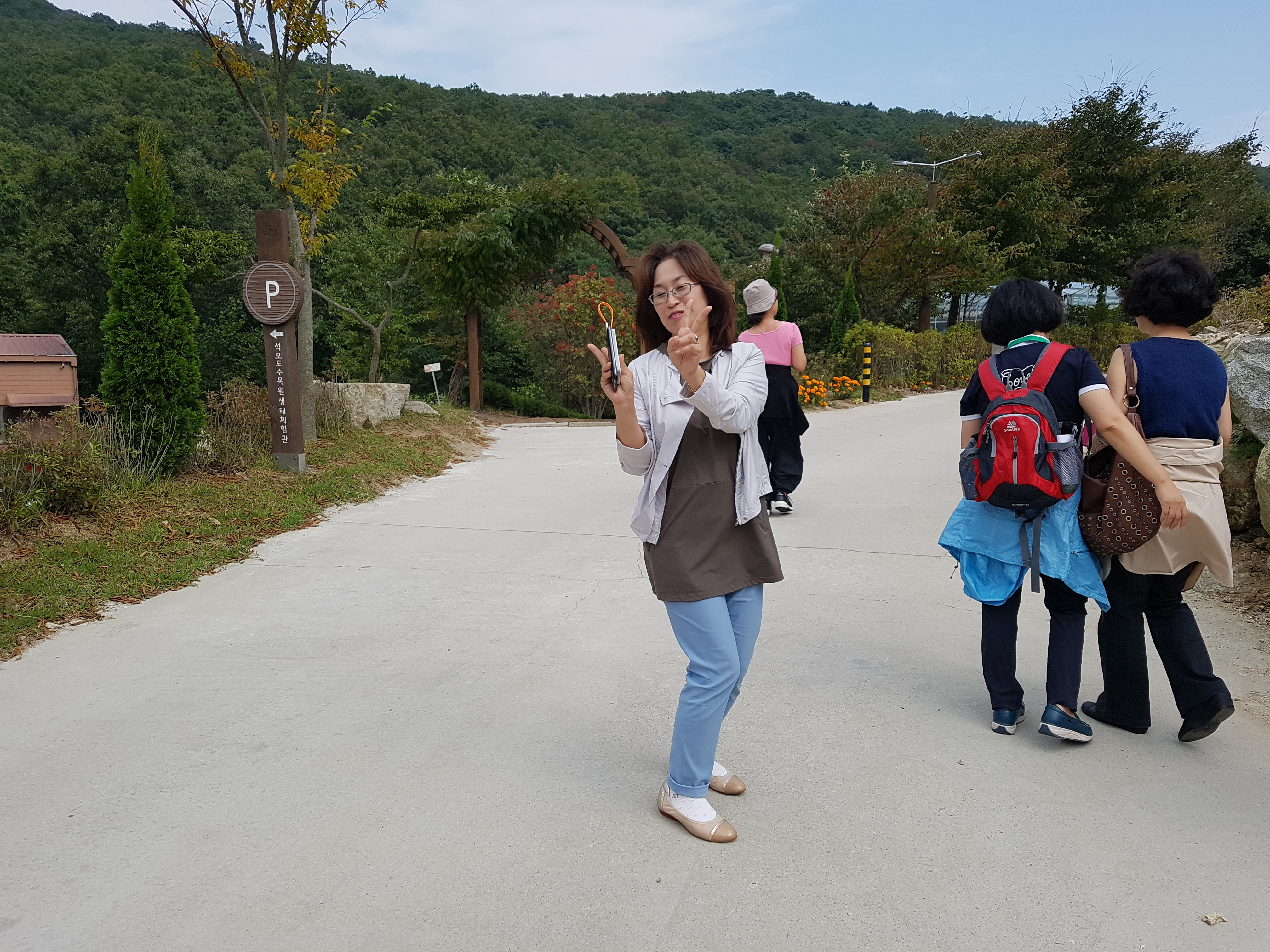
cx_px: 635
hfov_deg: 67.3
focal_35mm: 26
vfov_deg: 53.1
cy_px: 476
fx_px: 954
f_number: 1.7
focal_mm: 4.2
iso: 50
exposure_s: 1/2488
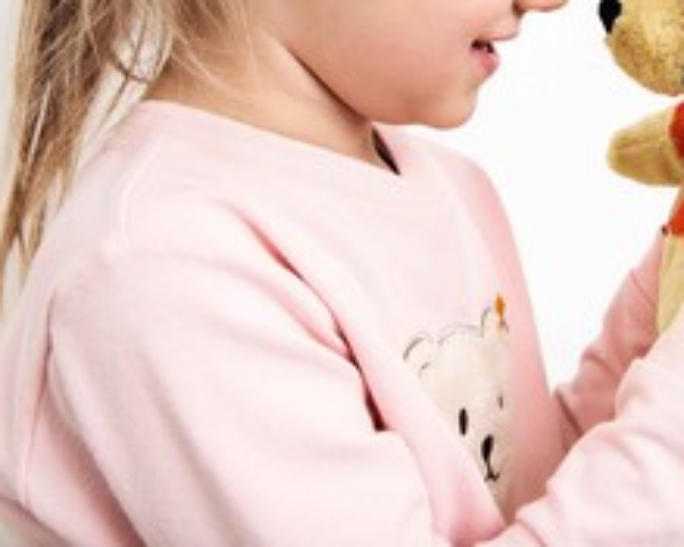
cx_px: 590
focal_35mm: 75
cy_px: 44
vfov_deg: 20.0
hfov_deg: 24.8
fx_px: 1518
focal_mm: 35
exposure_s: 1/250
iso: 100
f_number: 11
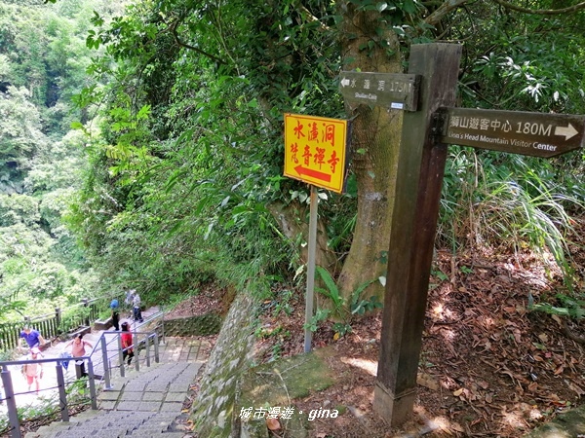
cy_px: 219
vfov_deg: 53.1
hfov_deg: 67.3
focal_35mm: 26
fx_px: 439
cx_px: 292
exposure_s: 1/120
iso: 64
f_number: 2.2
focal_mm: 3.81
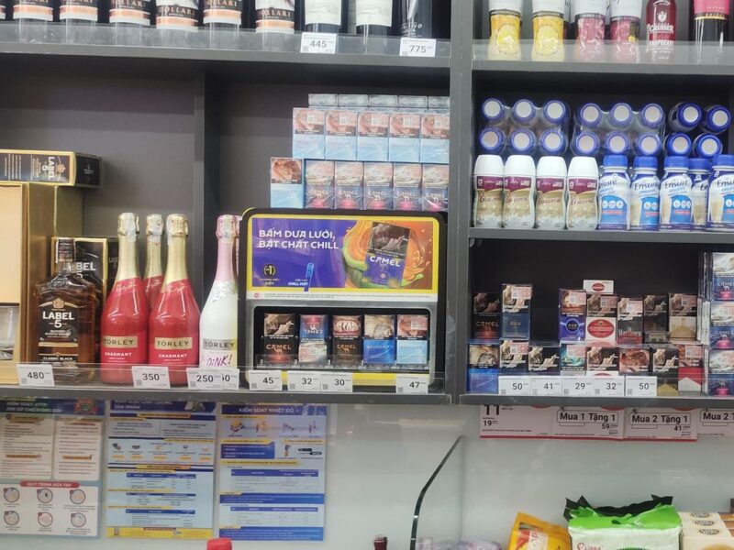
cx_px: 367
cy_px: 275
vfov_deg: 54.9
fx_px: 530
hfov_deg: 69.4
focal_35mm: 25
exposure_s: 1/50
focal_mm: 5.42
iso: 405
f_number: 1.89
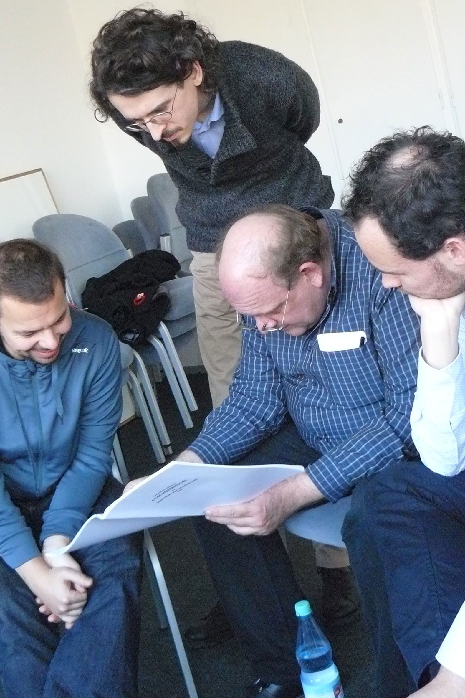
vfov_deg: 34.5
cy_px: 322
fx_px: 1124
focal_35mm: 58
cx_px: 236
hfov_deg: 23.4
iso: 400
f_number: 2.8
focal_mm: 7.1
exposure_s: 1/40
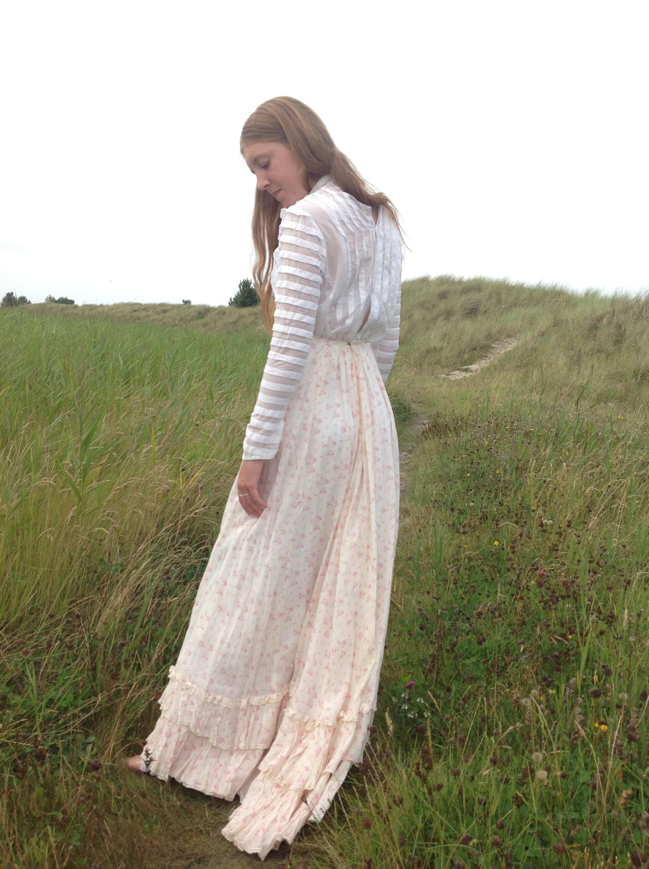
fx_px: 877
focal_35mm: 35
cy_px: 434
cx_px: 324
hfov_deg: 40.6
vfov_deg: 52.7
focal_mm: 4.28
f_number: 2.4
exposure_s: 1/864
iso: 50
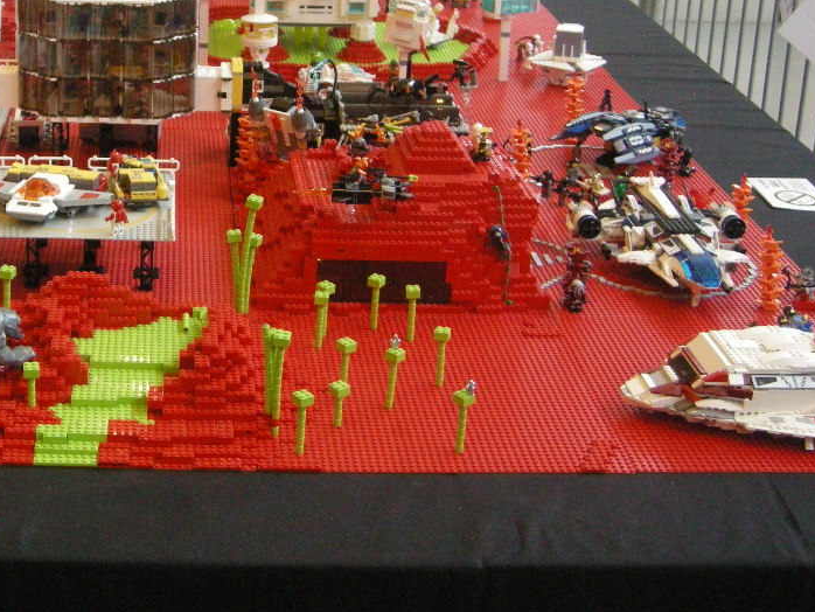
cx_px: 193
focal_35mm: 66
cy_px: 120
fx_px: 1554
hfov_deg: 28.9
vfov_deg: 22.0
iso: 400
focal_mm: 7.5
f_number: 2.7
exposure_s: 1/43.7
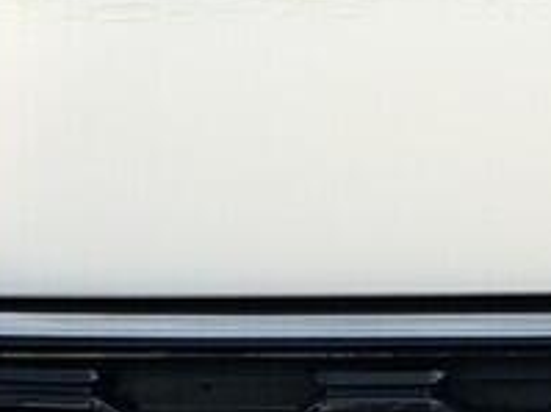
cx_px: 770
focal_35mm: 348
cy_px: 191
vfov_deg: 4.3
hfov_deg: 5.7
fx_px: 5536
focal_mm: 6.76
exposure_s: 1/2865
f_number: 1.78
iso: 64
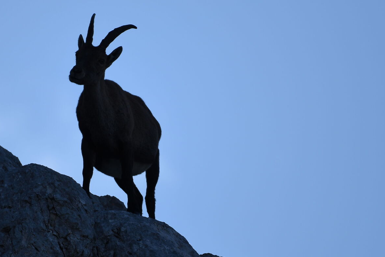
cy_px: 126
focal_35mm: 1021
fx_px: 10925
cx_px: 129
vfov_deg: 1.3
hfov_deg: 2.0
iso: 100
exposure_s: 1/800
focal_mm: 500
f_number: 5.6
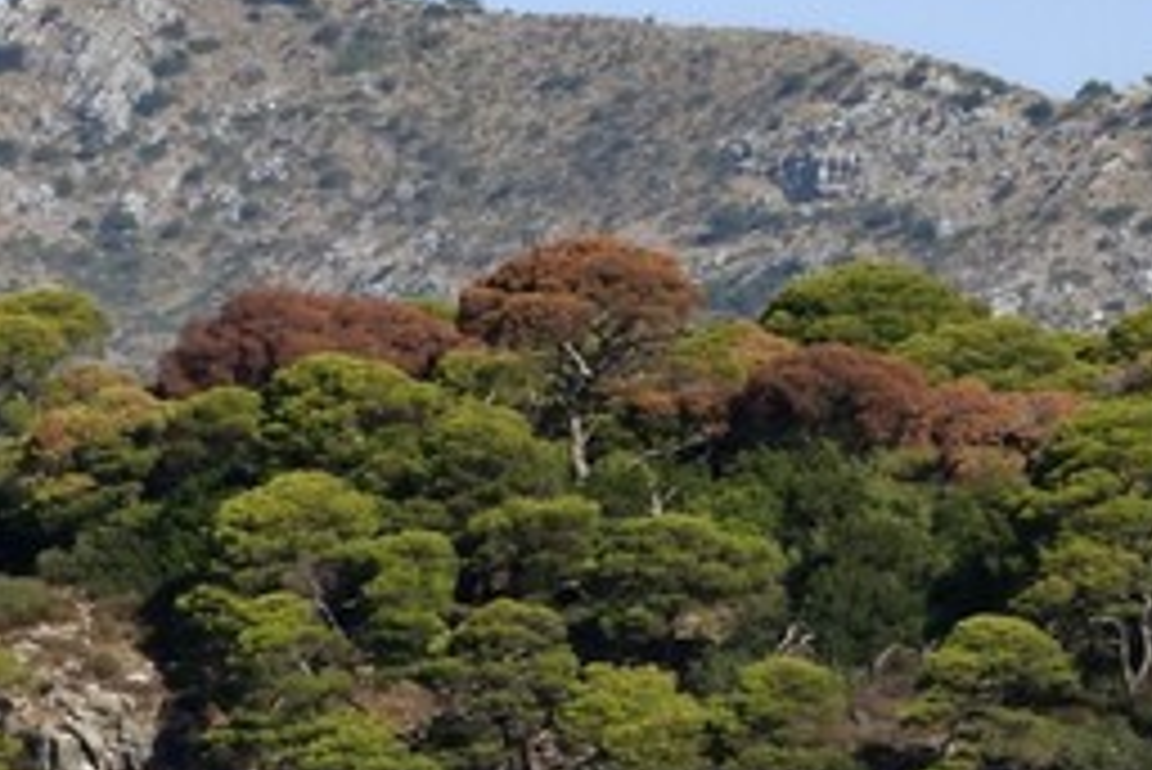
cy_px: 1178
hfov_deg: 1.6
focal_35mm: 1248
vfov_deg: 1.1
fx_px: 39957
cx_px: -2097
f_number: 13
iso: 200
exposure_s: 1/200
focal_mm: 200
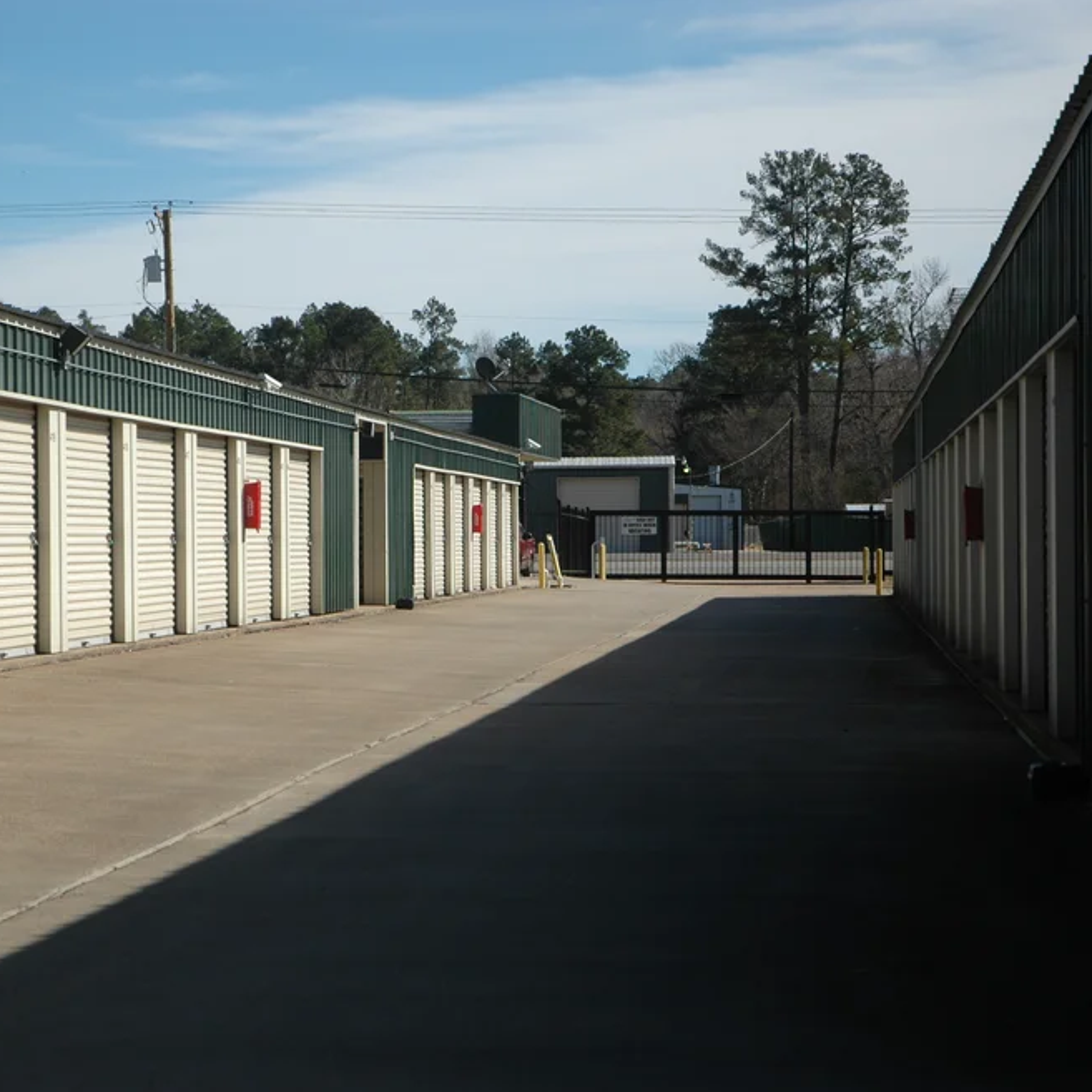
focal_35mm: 93
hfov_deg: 18.6
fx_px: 3319
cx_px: 356
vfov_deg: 18.7
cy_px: 549
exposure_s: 1/1250
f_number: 4.5
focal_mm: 48
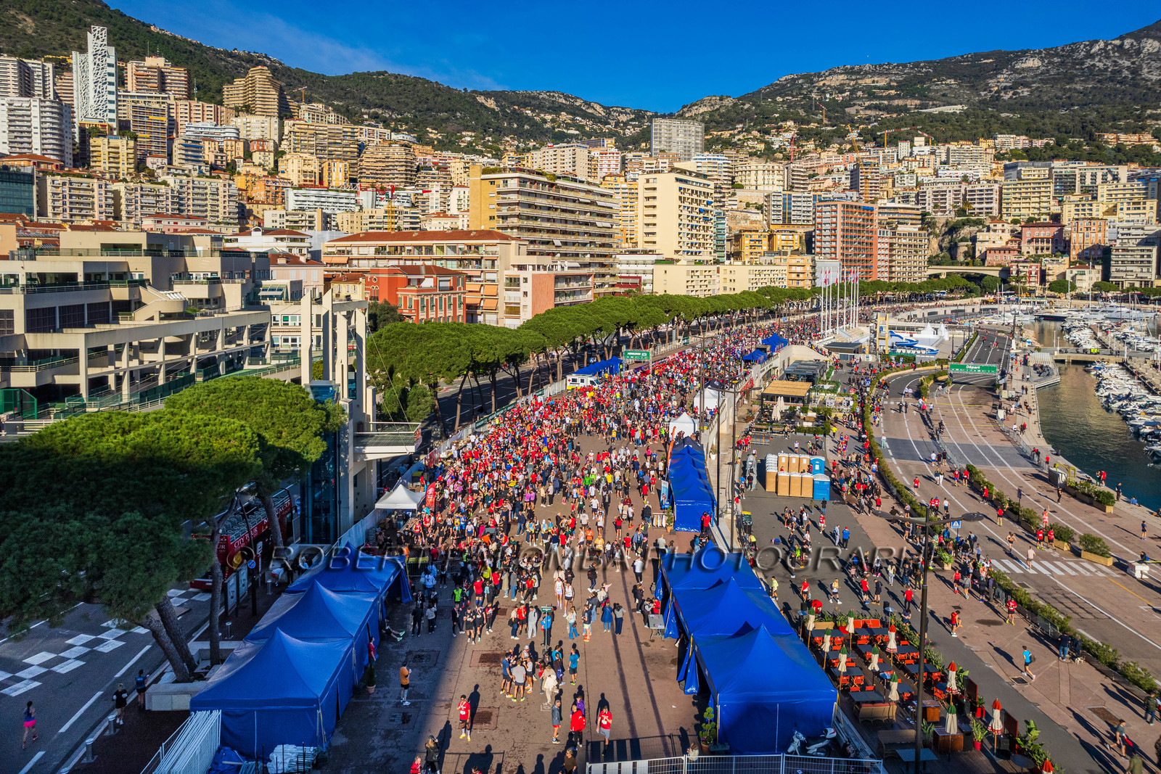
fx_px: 710
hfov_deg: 78.6
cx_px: 580
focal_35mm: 22
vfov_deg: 57.2
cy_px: 387
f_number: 2.8
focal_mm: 8.4
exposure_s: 1/2500
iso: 100
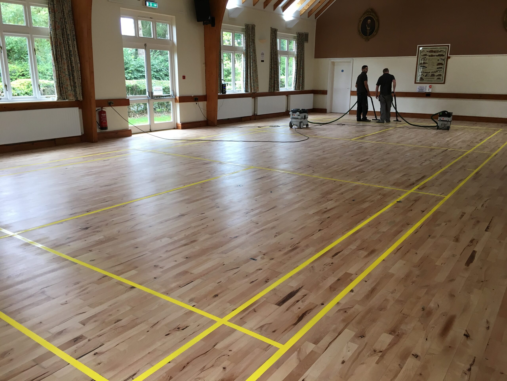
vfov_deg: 48.2
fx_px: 425
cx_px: 254
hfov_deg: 61.7
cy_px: 190
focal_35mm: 29
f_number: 2.2
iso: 25
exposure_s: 1/33
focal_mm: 4.15
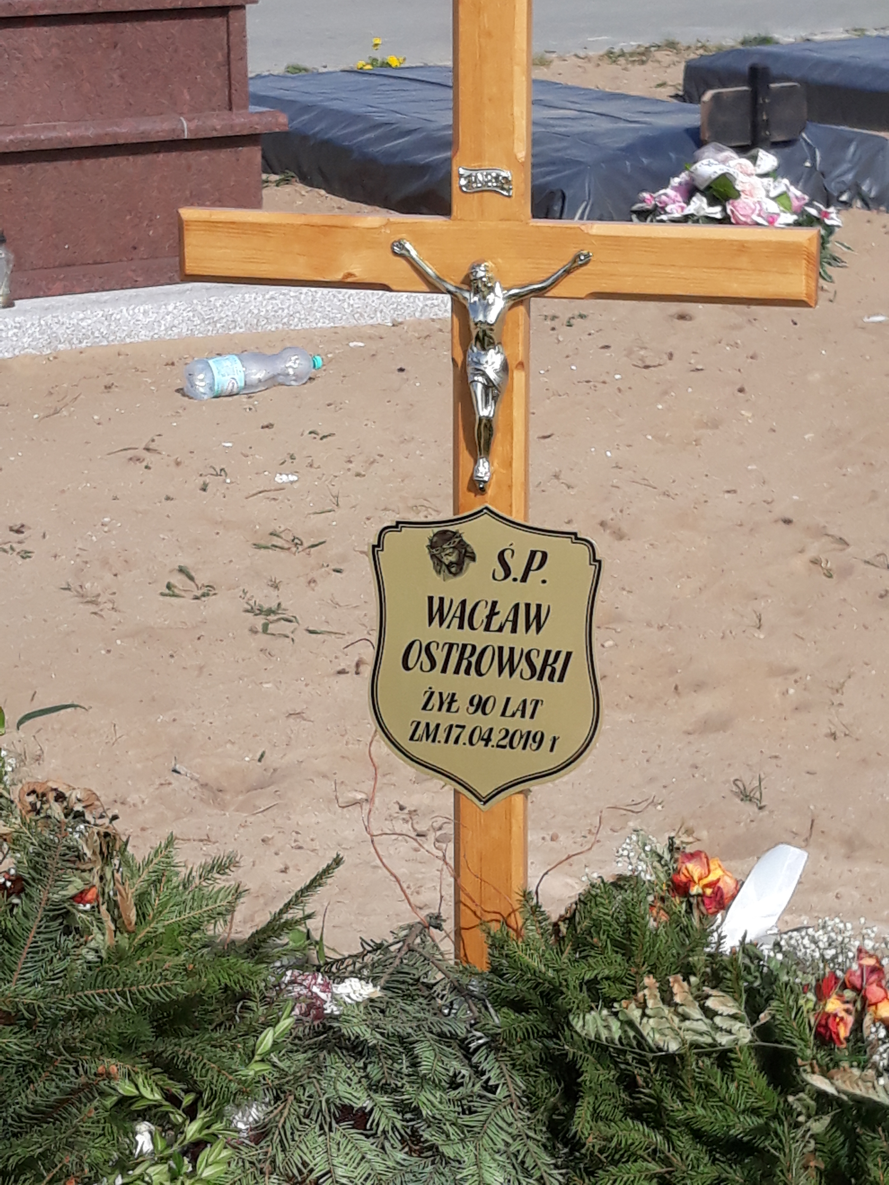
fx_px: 925
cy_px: 592
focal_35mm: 27
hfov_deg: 51.4
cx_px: 444
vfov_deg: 65.3
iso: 40
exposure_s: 1/2342
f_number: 1.7
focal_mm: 3.71
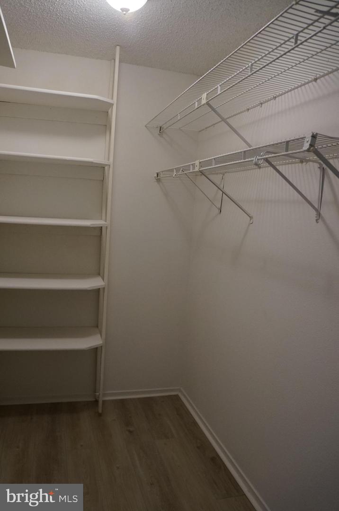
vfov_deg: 67.5
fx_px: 383
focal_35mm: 27
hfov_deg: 47.8
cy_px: 256
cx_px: 170
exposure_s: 1/60
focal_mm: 18
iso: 1000
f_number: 4
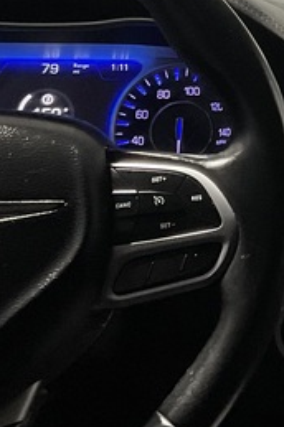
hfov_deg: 11.5
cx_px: 472
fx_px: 1329
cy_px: -12
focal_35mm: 112
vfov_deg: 17.8
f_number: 1.8
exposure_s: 1/60
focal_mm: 3
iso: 100
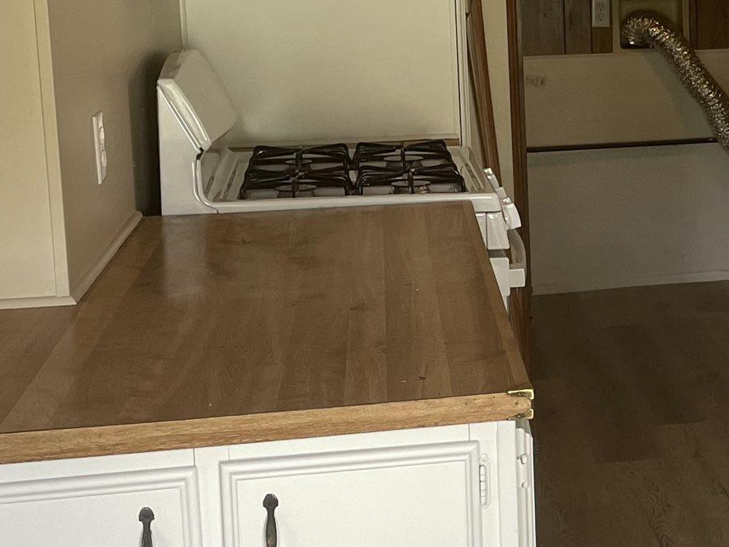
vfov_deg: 17.7
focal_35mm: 83
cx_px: 734
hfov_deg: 22.6
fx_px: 1748
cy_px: 190
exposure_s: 1/121
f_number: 1.6
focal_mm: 4.2
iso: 100
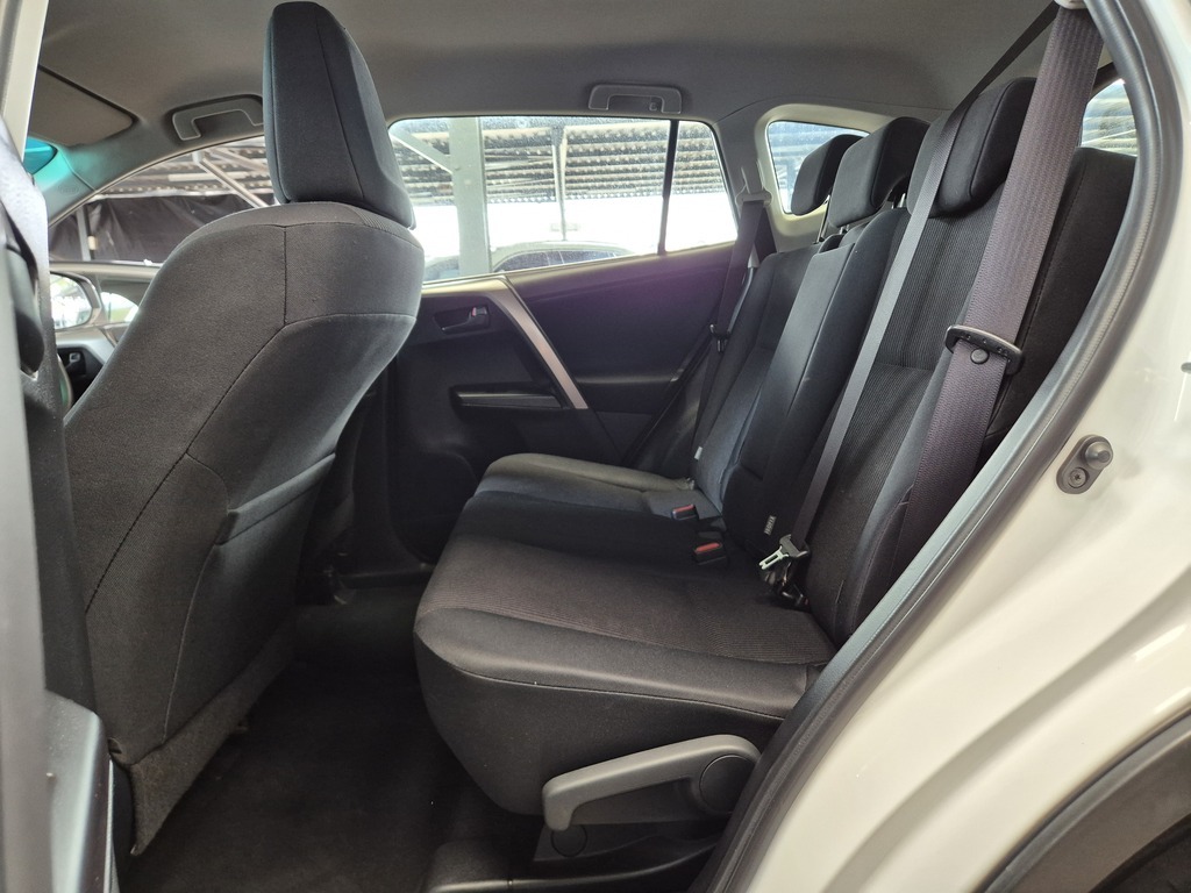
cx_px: 596
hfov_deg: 73.9
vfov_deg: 58.9
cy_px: 446
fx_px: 791
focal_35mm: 23
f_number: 1.8
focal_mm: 5.4
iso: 500
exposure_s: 1/100
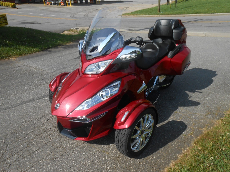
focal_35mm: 26
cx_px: 115
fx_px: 173
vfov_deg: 53.1
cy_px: 86
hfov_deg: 67.3
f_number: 3.5
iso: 80
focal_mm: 4.6
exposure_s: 1/1000
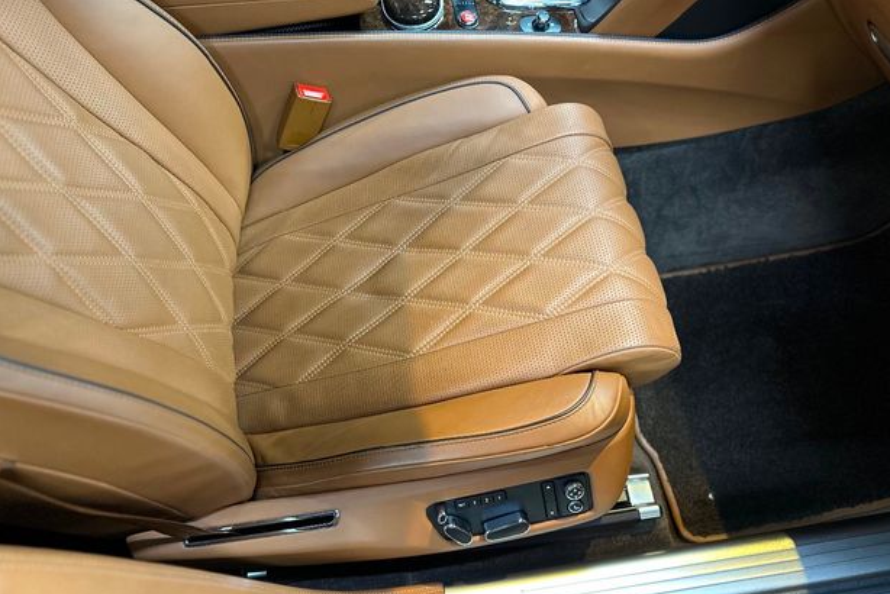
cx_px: 438
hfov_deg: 69.4
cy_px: 323
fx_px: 643
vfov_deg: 49.5
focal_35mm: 26
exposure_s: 1/40
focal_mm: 6.86
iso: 640
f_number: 1.78
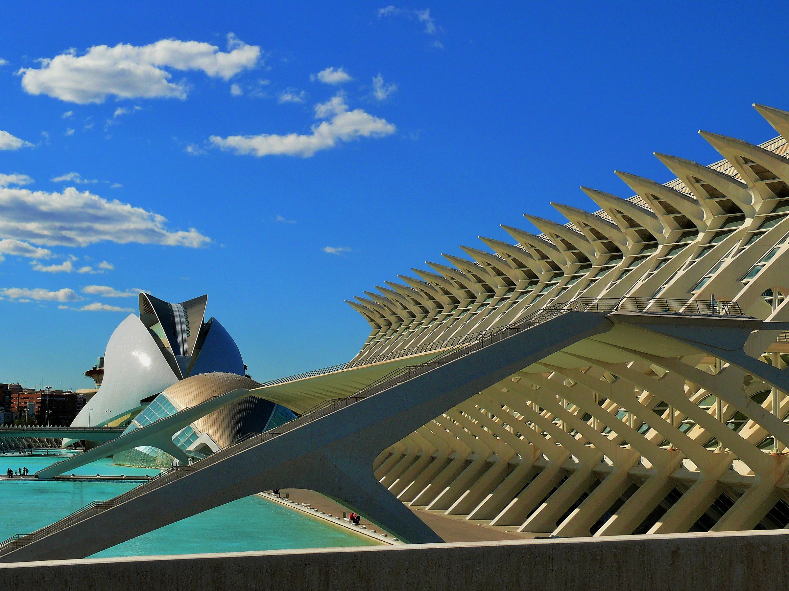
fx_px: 1436
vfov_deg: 23.3
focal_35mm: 63
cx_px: 394
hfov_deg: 30.7
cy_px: 296
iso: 100
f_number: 8
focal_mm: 13.2
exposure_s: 1/500
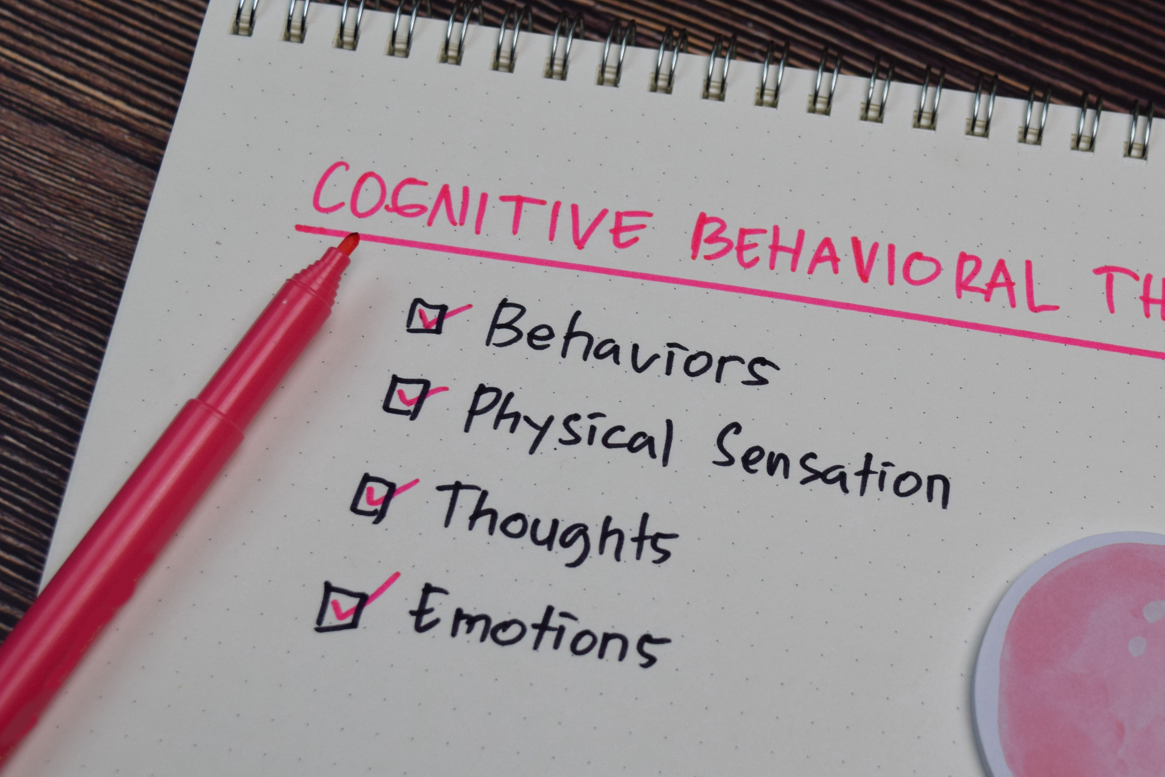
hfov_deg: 25.8
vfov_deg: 17.5
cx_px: 831
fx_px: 2524
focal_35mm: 78
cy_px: 366
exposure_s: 1/80
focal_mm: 34
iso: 400
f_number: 6.3
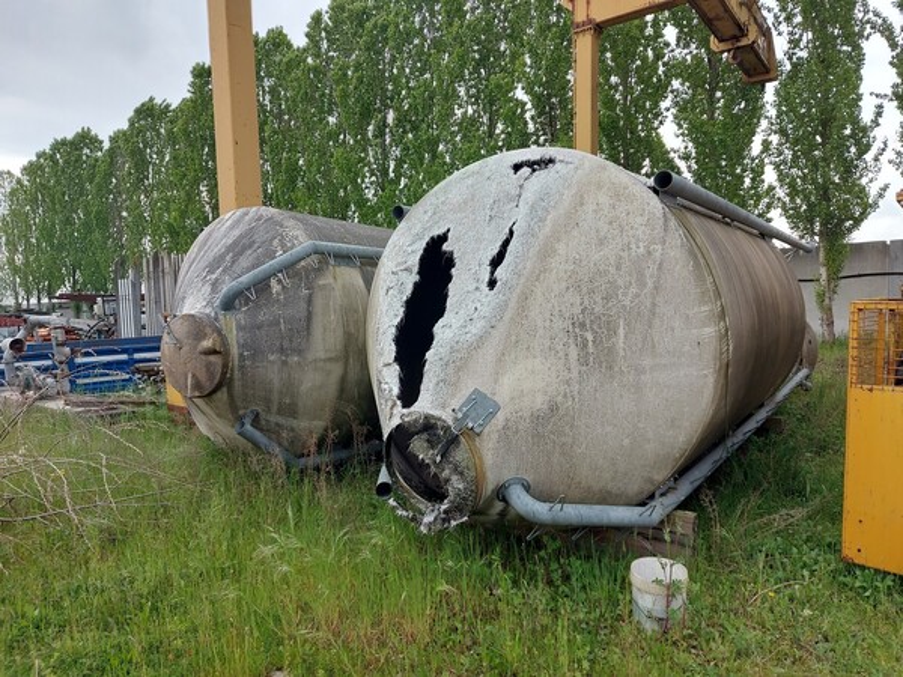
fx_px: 626
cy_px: 338
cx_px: 452
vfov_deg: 56.8
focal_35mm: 24
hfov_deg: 71.6
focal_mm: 5.23
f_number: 1.8
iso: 32
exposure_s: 1/215
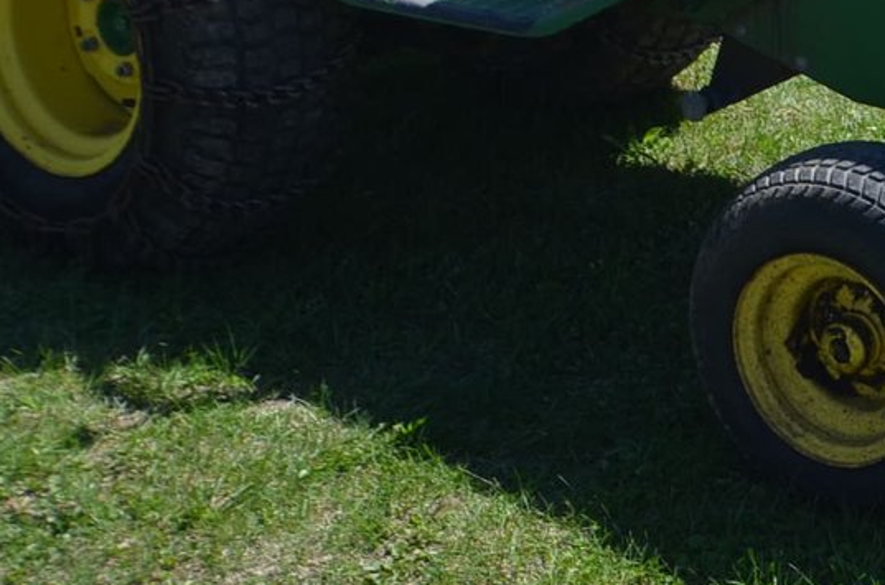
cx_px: 1173
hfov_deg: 16.8
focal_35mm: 115
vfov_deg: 11.5
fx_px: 2820
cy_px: -197
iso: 140
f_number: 8
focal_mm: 24
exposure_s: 1/250
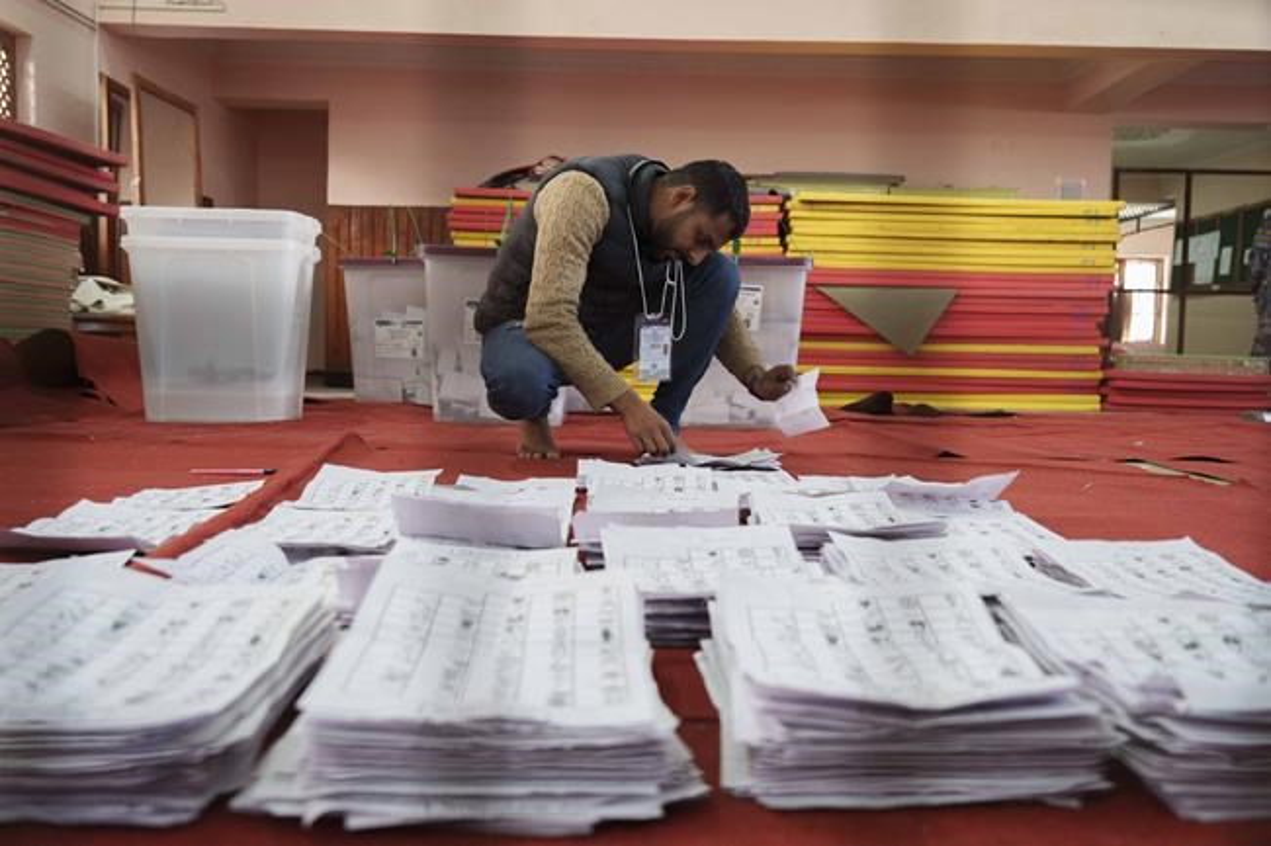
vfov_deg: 39.9
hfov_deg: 57.2
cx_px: 636
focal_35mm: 33
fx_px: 1165
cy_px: 423
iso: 2500
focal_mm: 33
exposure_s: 1/50
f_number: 4.5
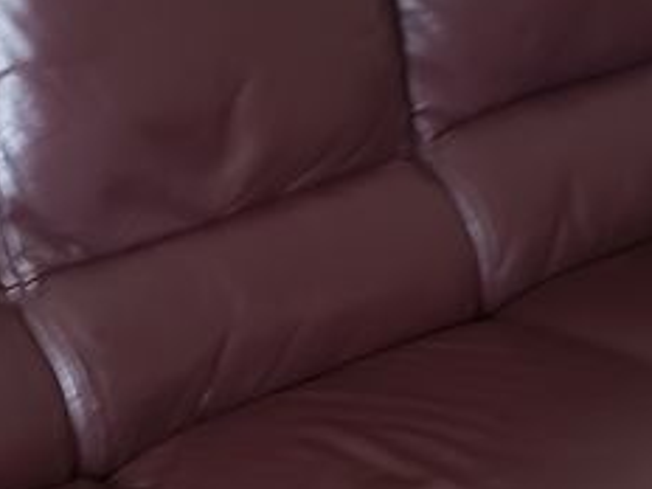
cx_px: 264
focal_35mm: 112
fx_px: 2110
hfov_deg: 17.6
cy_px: 301
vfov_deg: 13.2
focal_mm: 4.3
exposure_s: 1/13
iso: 250
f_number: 1.5
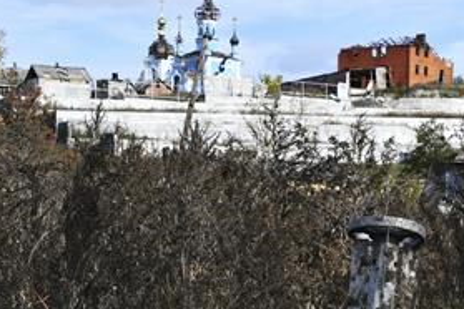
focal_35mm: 112
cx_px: 371
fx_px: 1443
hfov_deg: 18.1
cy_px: 297
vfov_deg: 12.1
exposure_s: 1/800
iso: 400
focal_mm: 32
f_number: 8
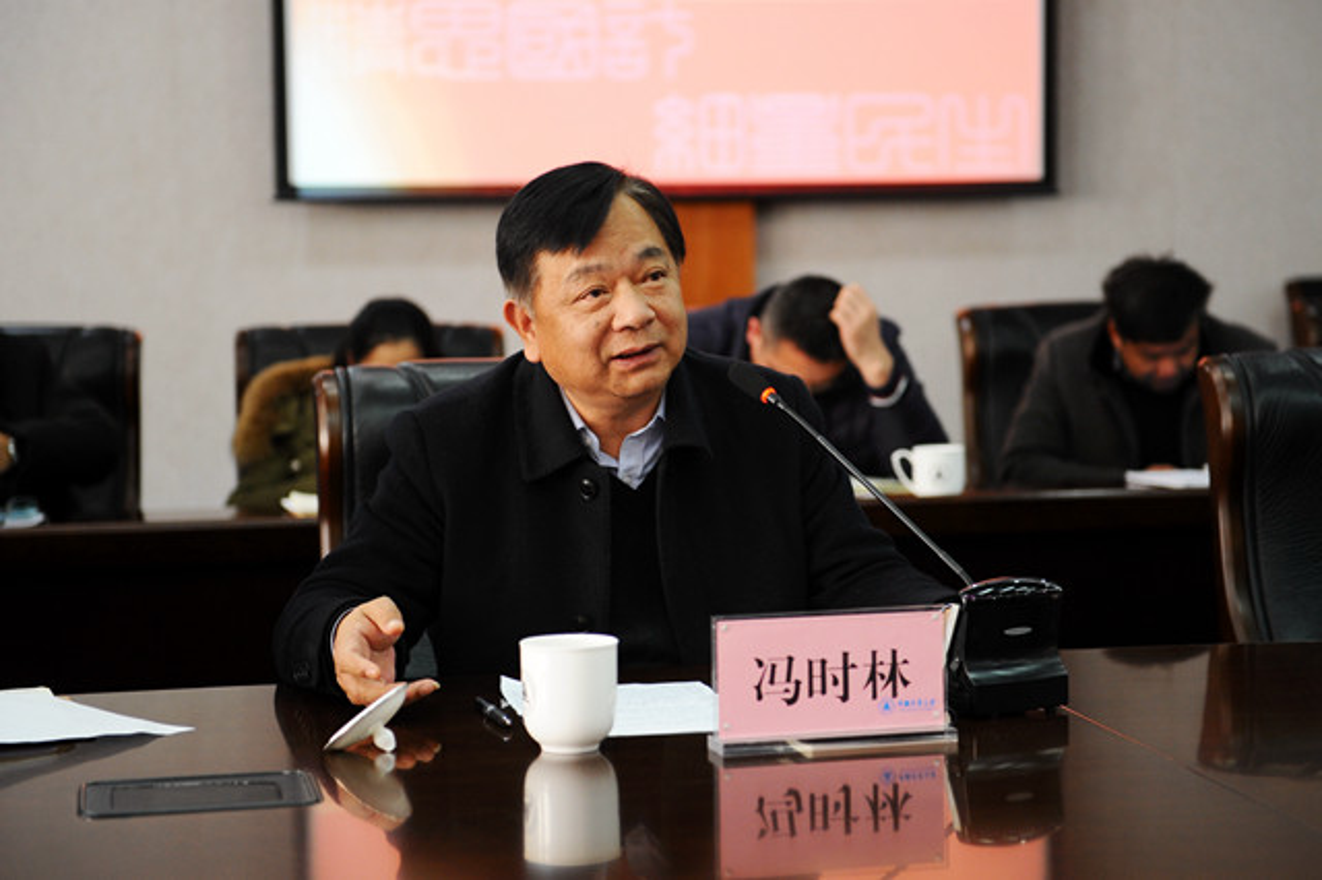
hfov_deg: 28.9
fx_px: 2569
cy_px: 440
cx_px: 661
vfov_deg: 19.4
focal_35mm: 70
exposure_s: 1/125
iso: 1250
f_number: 2.8
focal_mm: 70
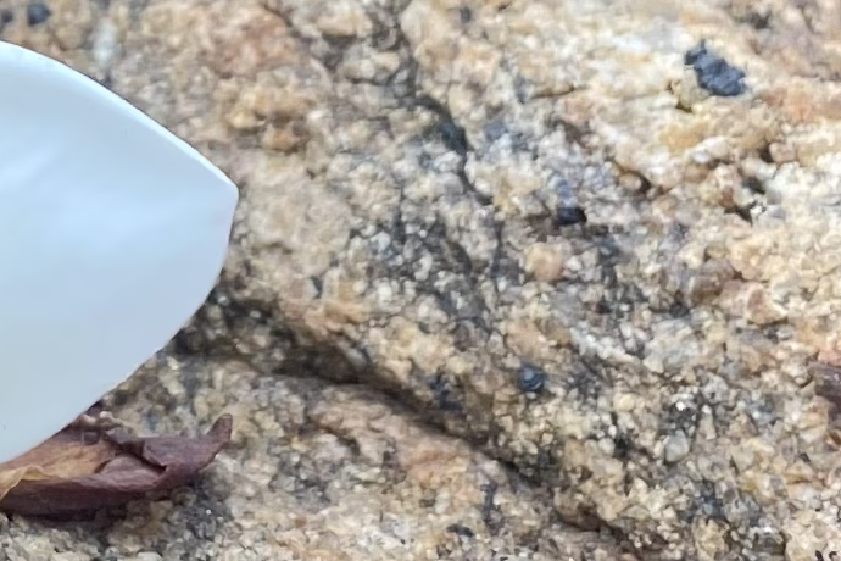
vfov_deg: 8.6
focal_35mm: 158
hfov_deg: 12.7
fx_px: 3691
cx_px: -106
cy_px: 11
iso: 40
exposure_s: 1/122
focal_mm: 4.25
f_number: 1.8
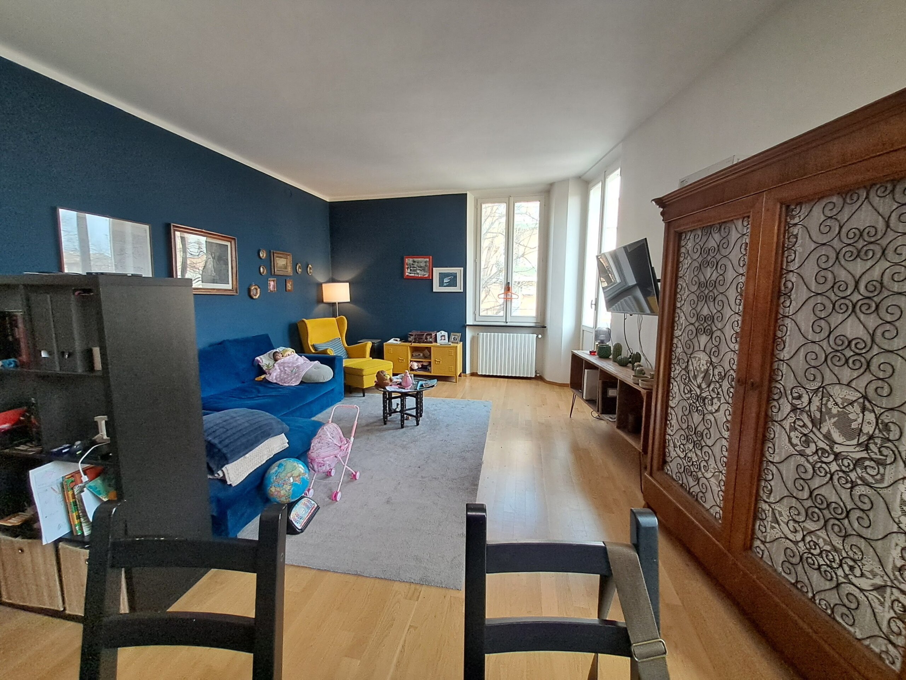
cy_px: 340
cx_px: 453
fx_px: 340
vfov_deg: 89.9
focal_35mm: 13
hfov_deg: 106.2
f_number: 2.2
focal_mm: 1.13
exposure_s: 1/50
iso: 80
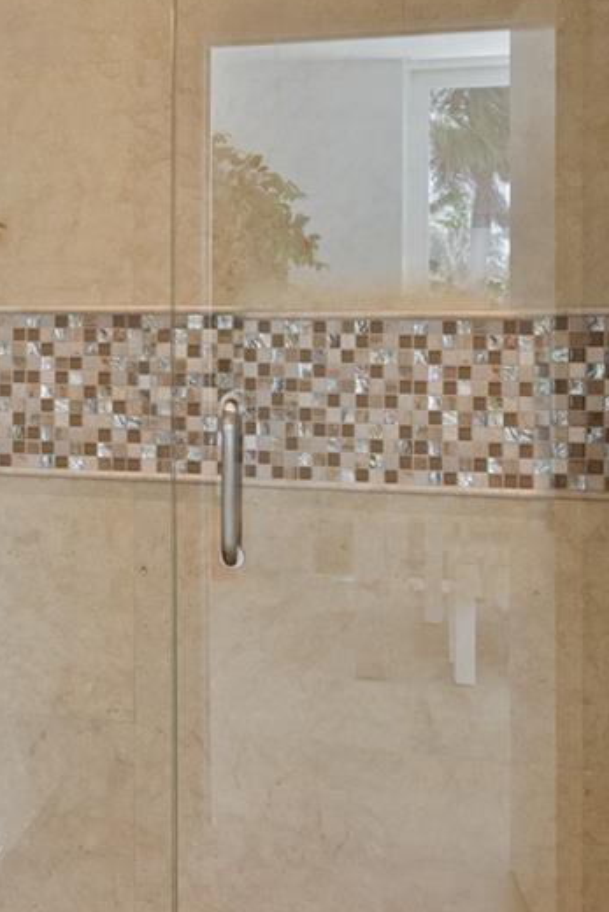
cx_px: -260
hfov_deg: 19.3
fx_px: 1597
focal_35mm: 63
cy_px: 303
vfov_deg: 31.6
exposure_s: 1/20
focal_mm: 16
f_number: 8
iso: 250
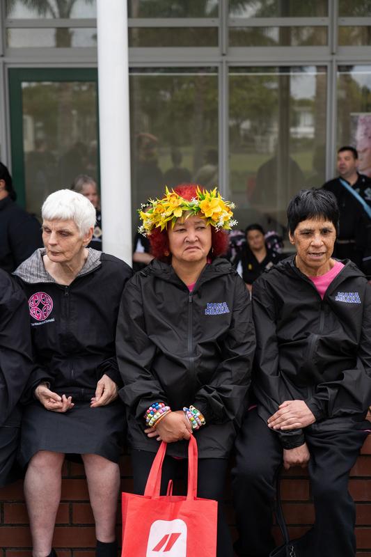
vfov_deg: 32.9
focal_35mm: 61
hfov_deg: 22.3
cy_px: 278
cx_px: 186
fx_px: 943
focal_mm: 61
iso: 400
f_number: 4
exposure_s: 1/1000
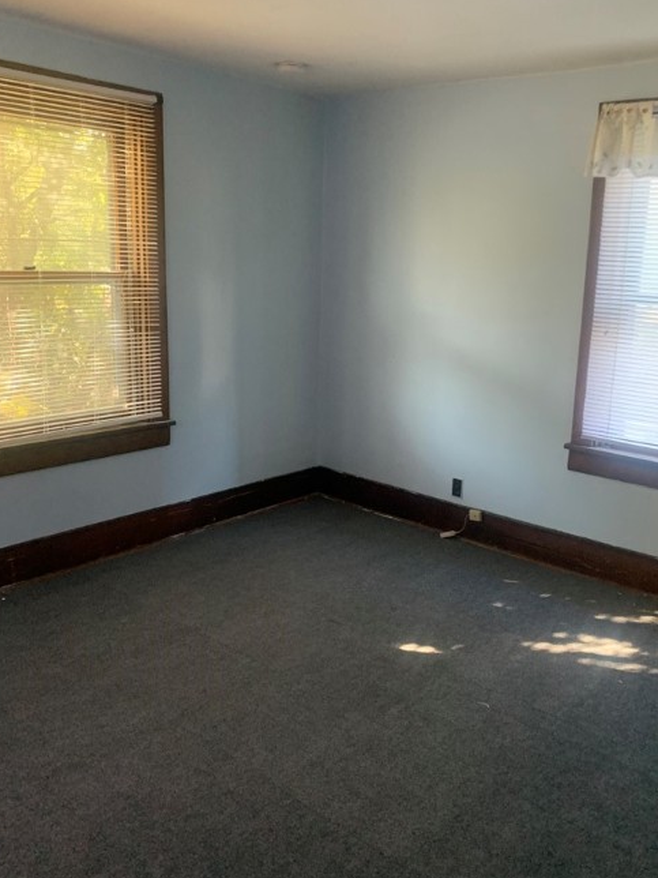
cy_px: 428
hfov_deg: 45.4
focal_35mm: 31
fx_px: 786
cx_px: 356
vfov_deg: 58.3
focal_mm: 4.25
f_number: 1.8
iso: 400
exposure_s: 1/60
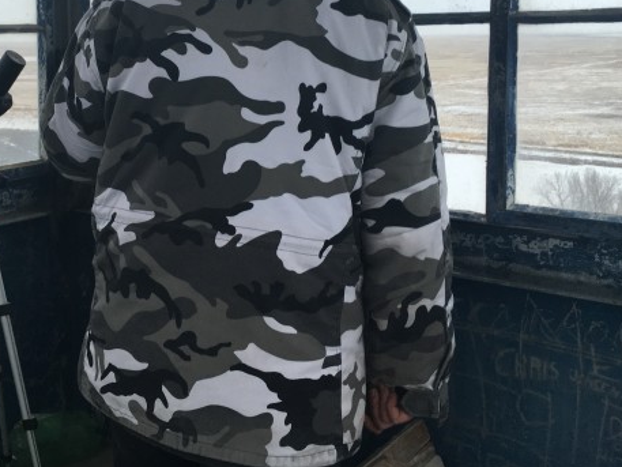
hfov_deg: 38.0
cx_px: 159
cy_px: 104
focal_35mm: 49
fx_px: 881
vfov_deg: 29.1
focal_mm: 4.15
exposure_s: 1/120
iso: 40
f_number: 2.2
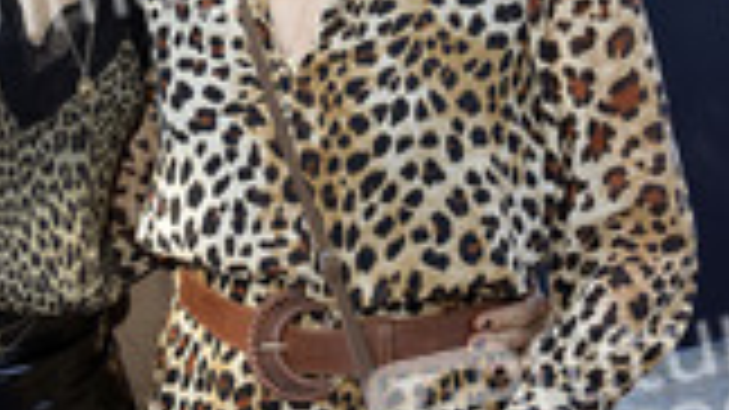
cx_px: 189
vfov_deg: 12.3
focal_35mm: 98
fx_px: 1894
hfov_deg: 21.6
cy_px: 185
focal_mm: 38
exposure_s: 1/200
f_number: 5.6
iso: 640
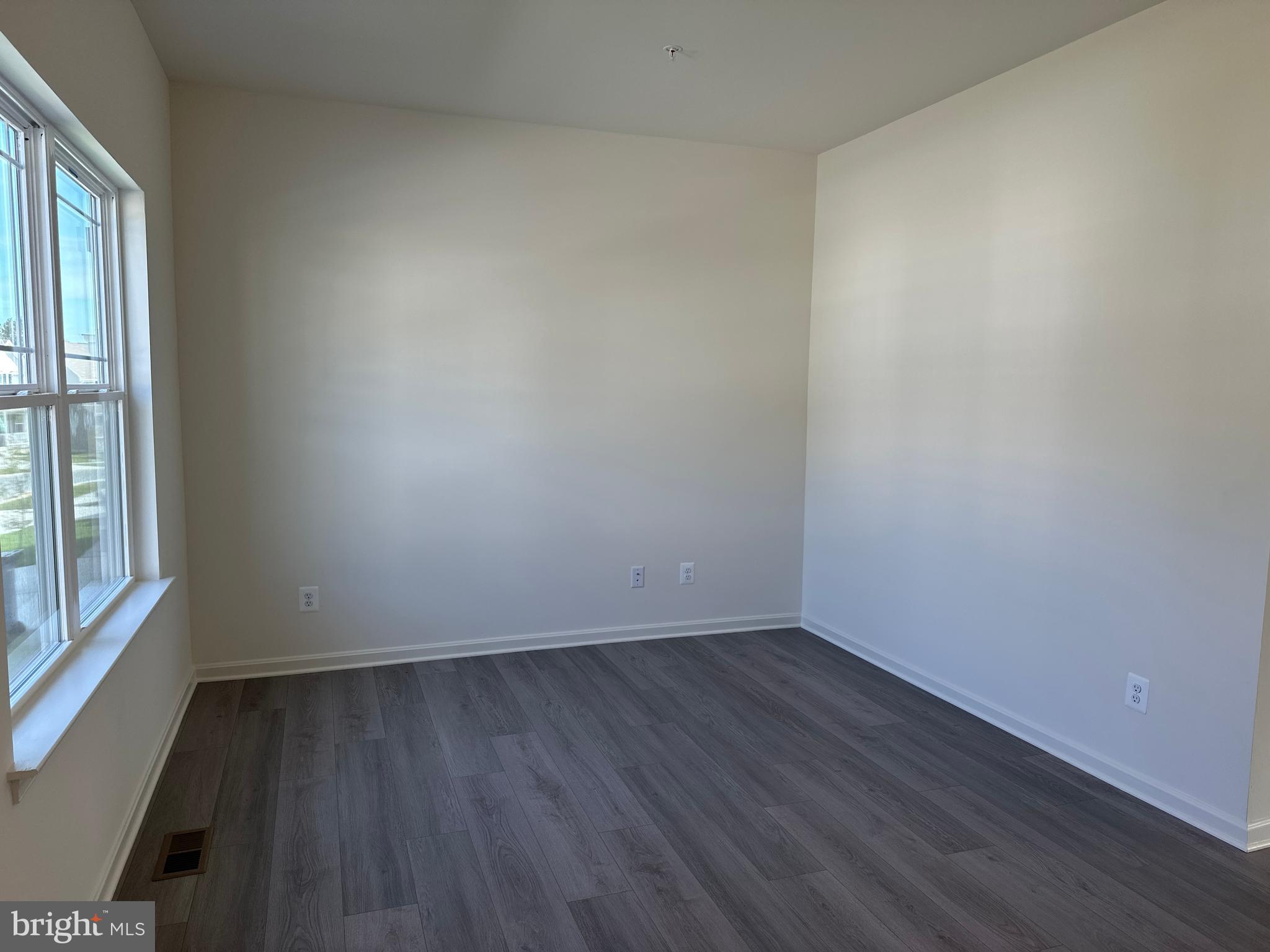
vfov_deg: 56.8
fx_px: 881
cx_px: 635
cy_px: 476
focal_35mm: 24
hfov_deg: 71.6
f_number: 1.78
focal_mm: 6.86
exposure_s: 1/207
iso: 64
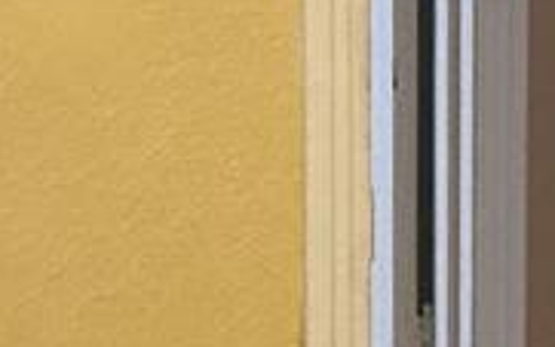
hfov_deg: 7.3
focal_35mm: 288
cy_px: 651
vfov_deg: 4.5
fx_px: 4355
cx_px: 264
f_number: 1.78
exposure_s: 1/40
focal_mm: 6.86
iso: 400
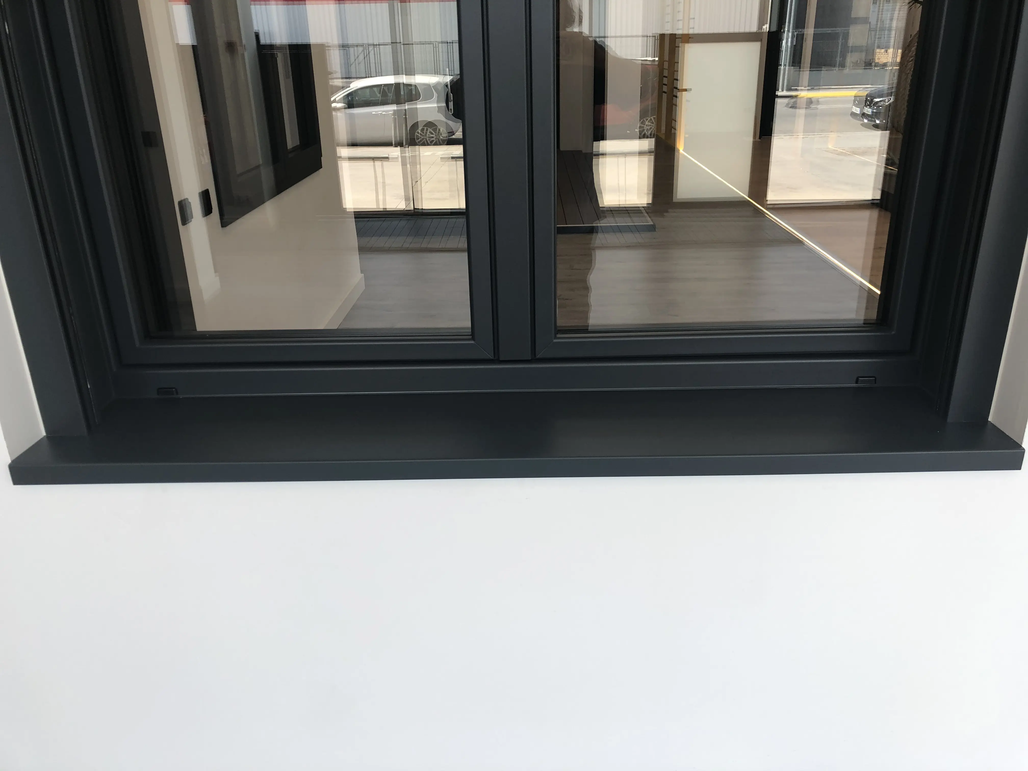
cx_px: 514
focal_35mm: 28
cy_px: 386
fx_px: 832
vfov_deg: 49.7
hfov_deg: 63.4
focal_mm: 4
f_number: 1.8
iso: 20
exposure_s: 1/102
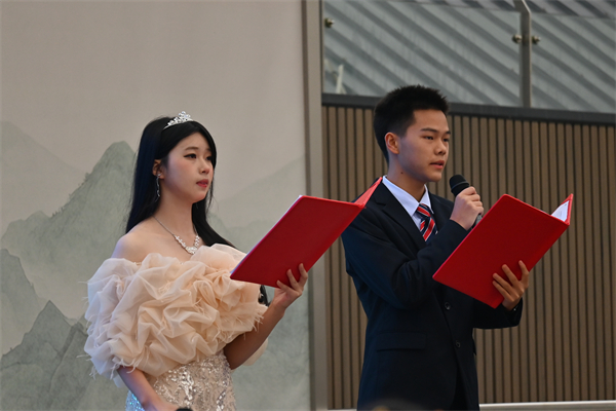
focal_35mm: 375
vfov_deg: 3.7
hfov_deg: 5.5
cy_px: 206
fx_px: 6416
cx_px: 308
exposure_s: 1/250
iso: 500
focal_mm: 250
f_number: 6.3
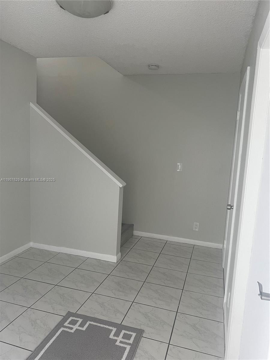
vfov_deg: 67.3
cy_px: 180
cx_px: 135
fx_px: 270
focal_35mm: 26
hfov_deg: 53.1
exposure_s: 1/60
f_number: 1.5
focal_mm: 5.7
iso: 125
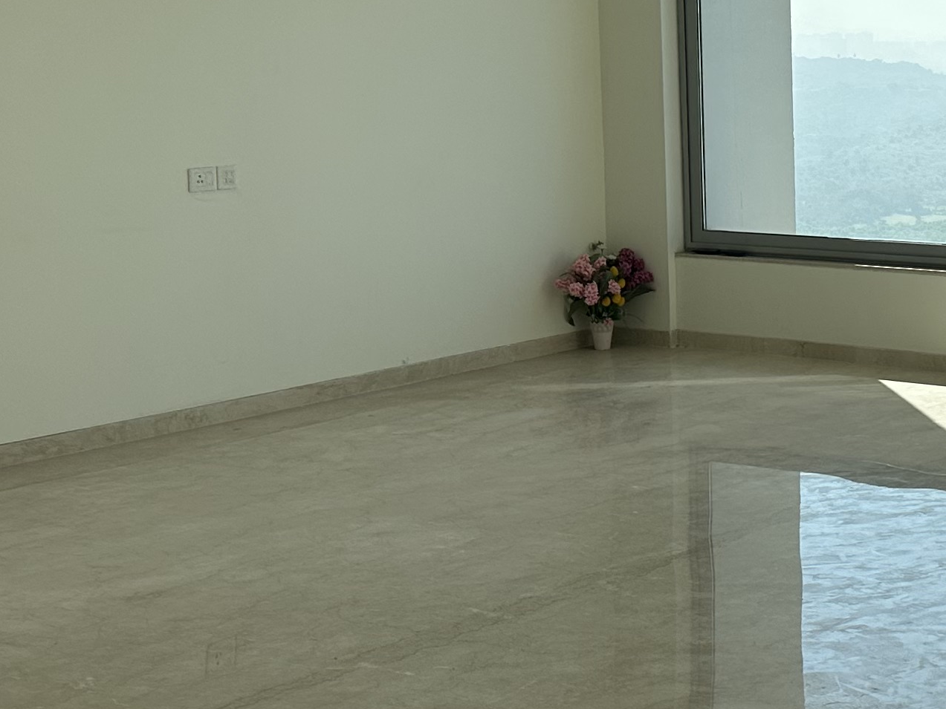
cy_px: 189
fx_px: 2077
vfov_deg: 19.3
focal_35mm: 76
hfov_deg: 24.2
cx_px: 1010
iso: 80
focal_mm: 6.86
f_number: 1.78
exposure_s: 1/2410
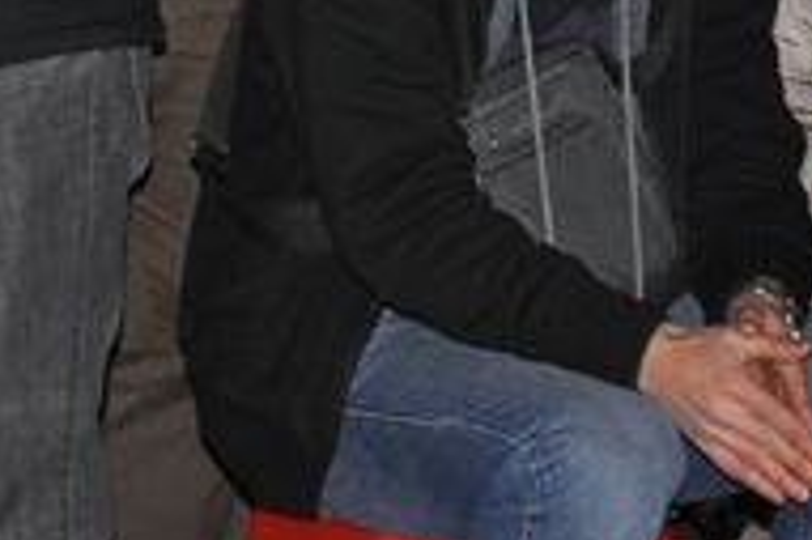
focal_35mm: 239
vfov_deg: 5.7
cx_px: 740
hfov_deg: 8.6
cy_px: -279
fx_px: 5386
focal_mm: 38
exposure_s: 1/60
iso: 800
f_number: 4.5
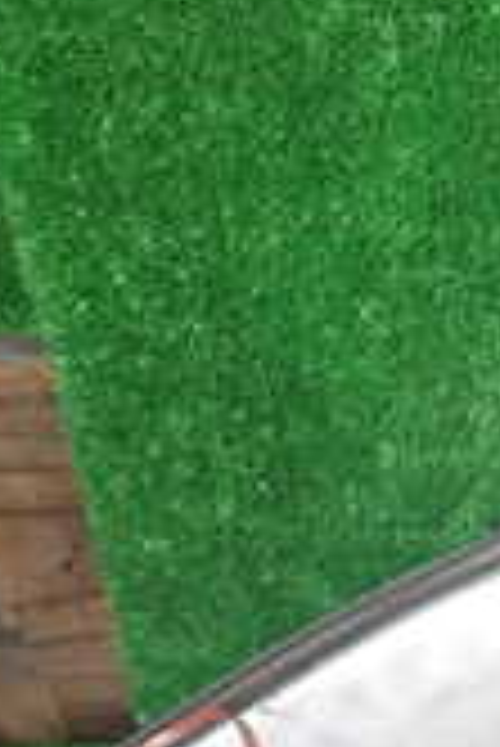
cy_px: 544
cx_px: 1135
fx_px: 1954
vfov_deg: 21.5
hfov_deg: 12.1
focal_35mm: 94
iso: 200
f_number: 2
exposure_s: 1/30
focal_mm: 4.5
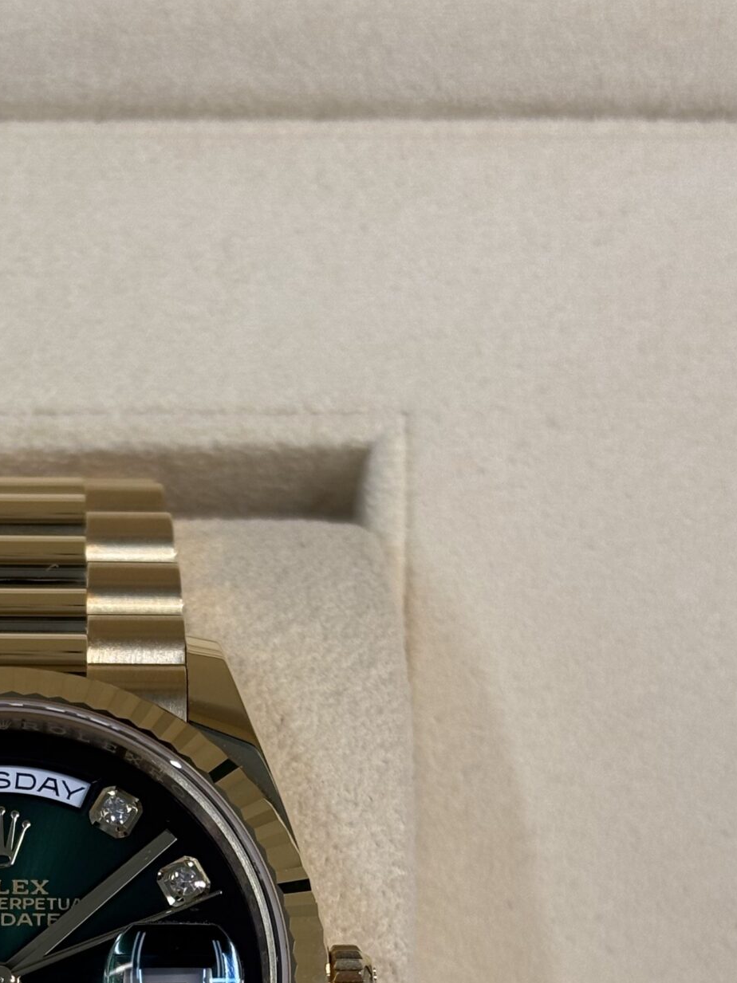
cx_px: -8
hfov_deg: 13.5
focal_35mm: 108
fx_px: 3067
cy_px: 975
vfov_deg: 17.8
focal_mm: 5.96
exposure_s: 1/120
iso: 25
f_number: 1.6
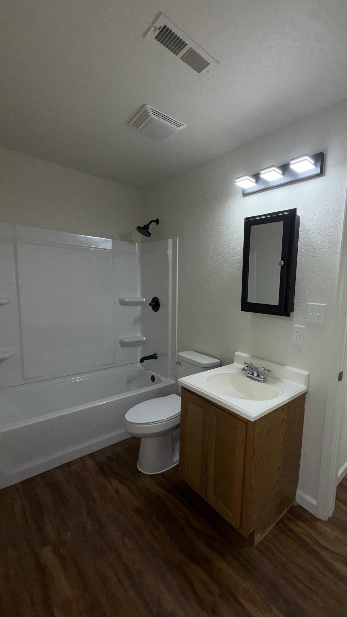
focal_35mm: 16
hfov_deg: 65.2
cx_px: 233
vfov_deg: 99.3
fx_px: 262
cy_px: 321
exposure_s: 1/120
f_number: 2.2
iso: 50
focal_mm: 2.22
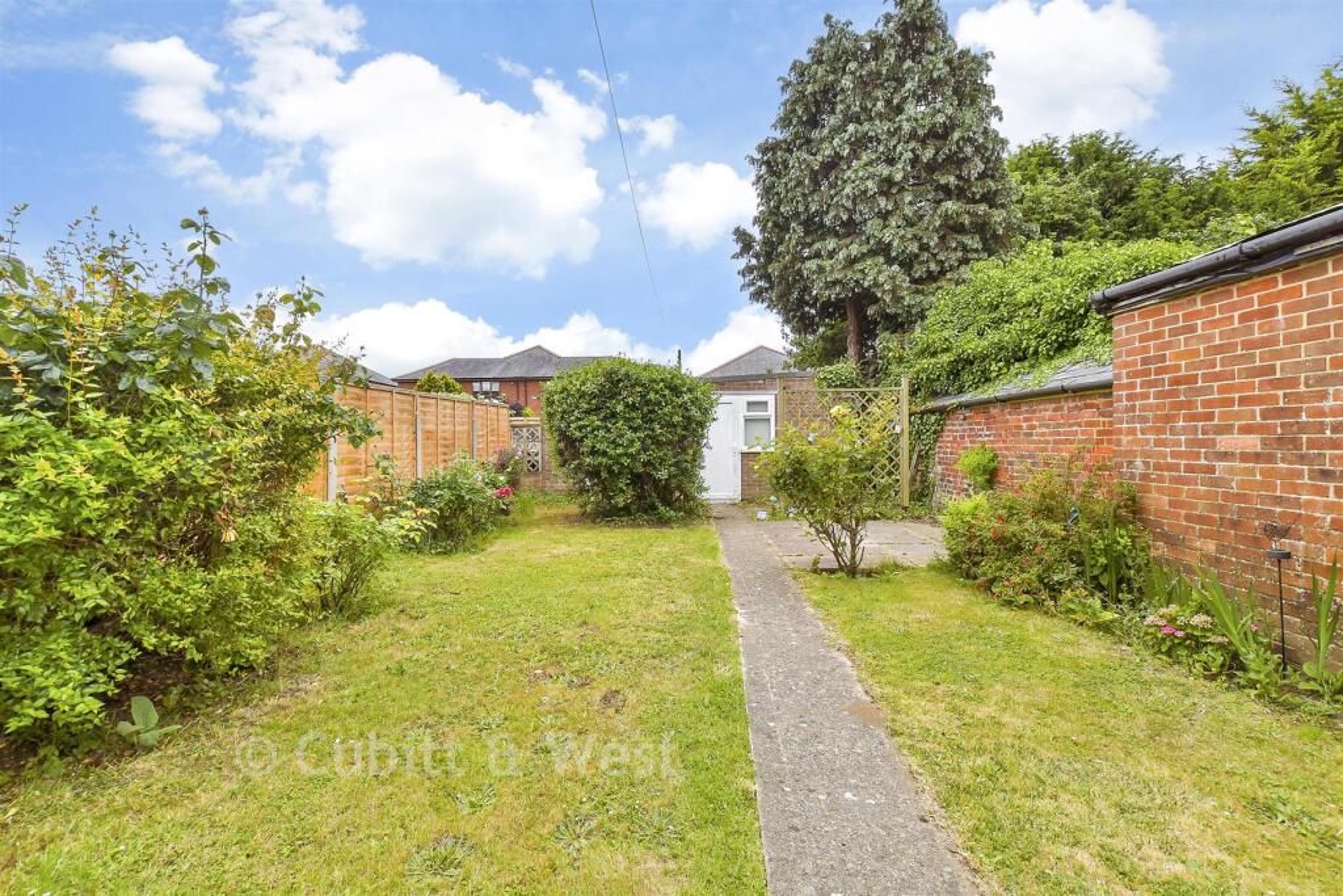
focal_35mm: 15
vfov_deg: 77.3
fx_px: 560
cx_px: 672
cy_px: 448
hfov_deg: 100.4
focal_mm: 10
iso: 500
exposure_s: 1/250
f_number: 10
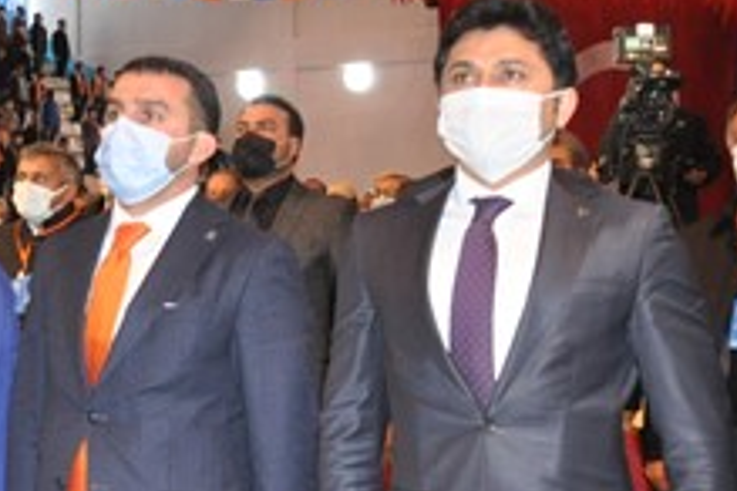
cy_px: 141
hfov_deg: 22.9
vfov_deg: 17.0
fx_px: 1638
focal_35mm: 80
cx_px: -192
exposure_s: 1/60
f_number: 4.5
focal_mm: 18
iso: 1250
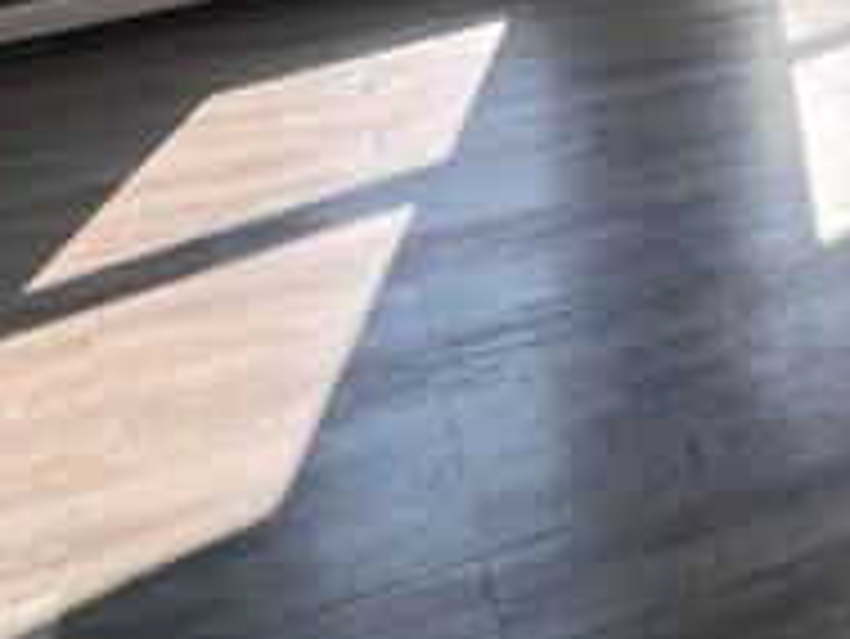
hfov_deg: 40.0
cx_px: 751
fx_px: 1081
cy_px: -302
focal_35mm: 44
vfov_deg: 25.4
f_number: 1.8
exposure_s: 1/358
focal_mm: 1.57
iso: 32
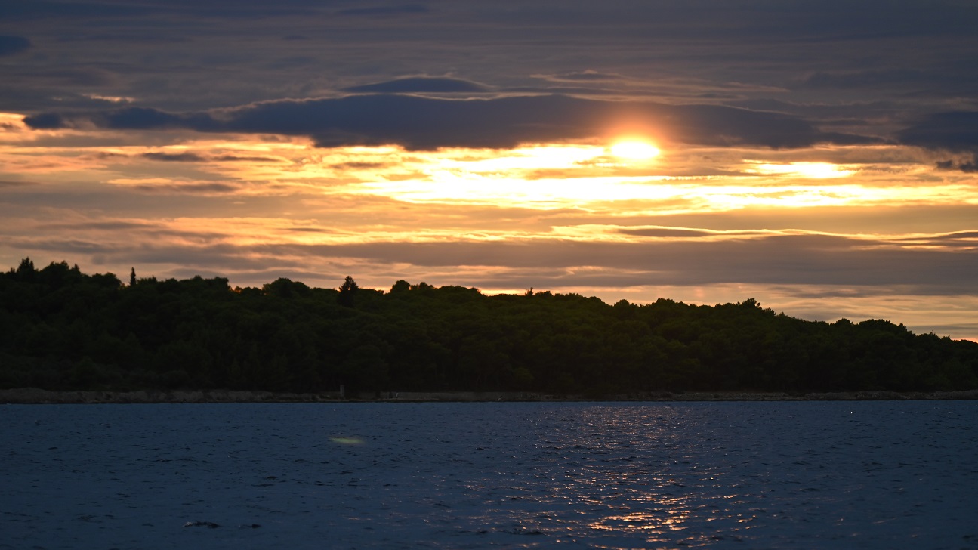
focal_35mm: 263
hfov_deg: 8.2
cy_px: 291
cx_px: 489
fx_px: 6819
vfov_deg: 4.6
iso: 500
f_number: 5.6
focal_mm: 250
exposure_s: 1/500
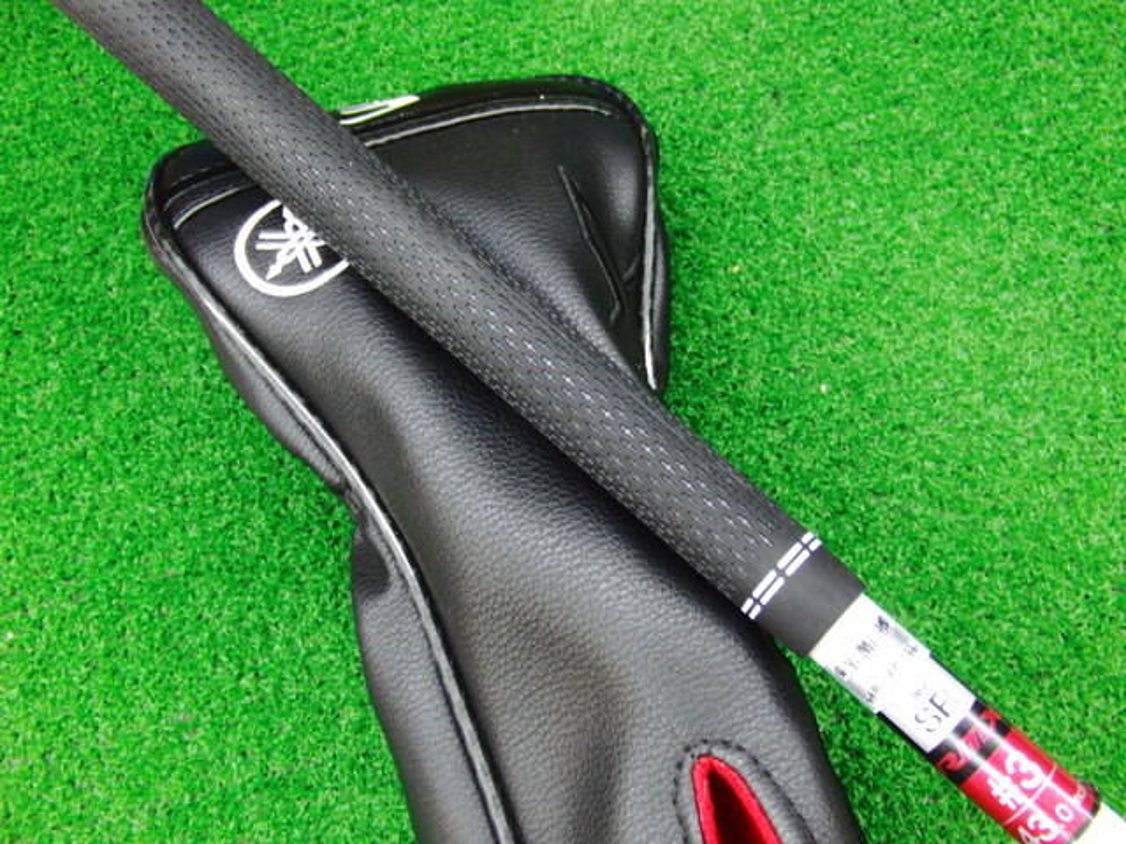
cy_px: 422
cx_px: 563
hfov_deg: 50.1
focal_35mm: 37
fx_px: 1204
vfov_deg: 38.7
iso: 400
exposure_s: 1/15
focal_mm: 6.42
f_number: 3.6
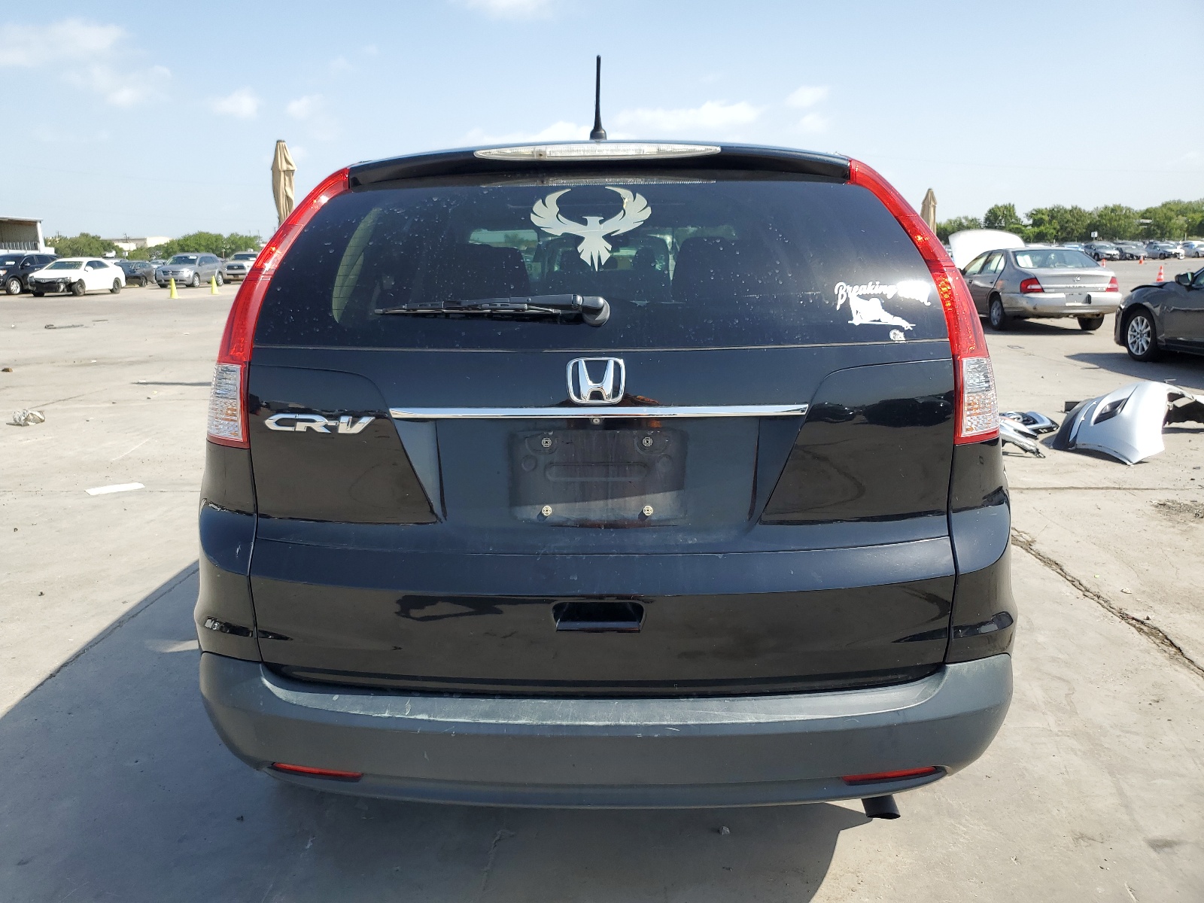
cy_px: 452
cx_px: 602
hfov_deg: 67.3
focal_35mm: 26
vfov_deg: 53.1
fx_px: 904
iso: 50
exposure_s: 1/1667
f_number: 1.5
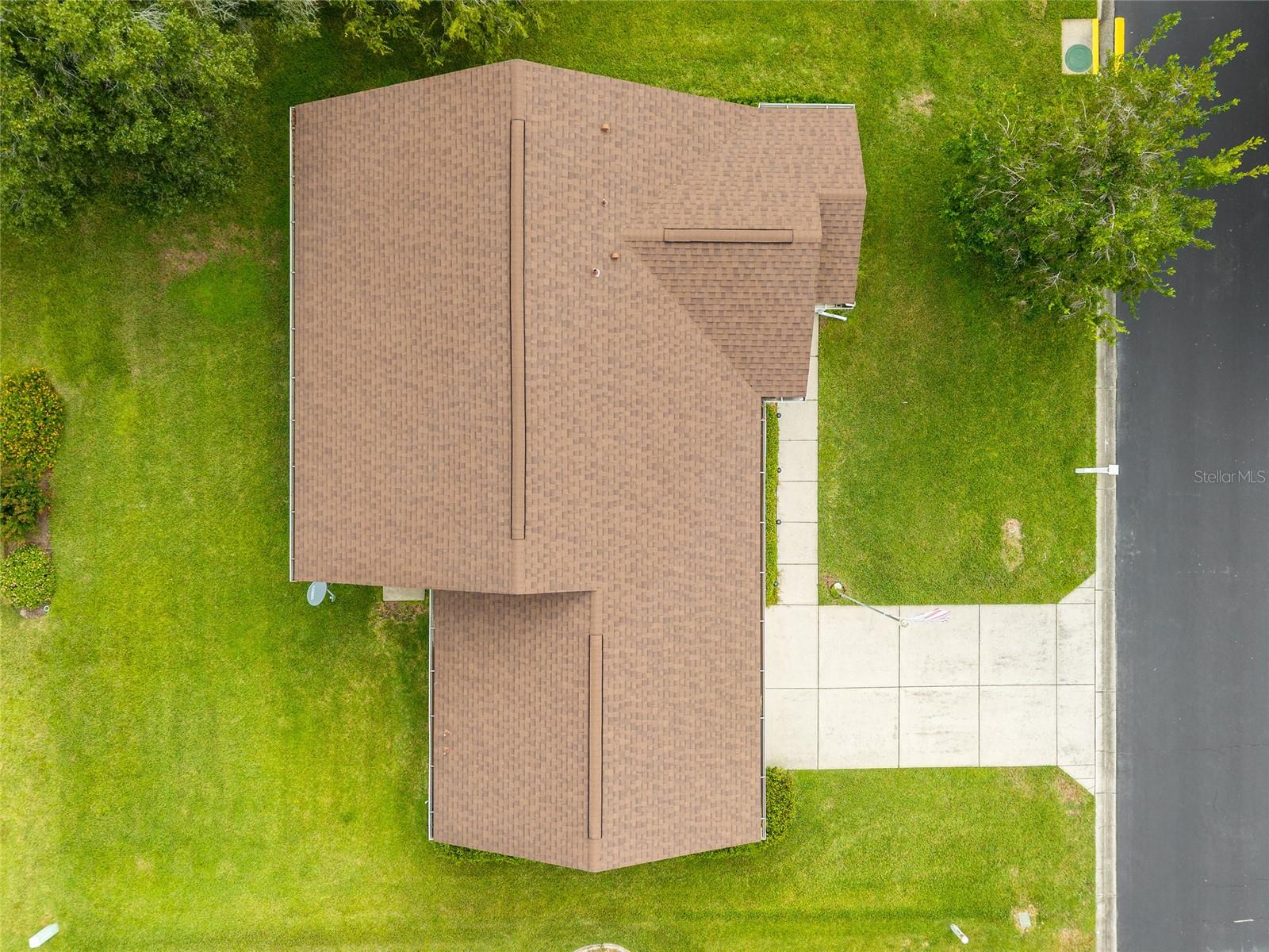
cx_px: 634
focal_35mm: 24
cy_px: 476
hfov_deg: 71.6
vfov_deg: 56.8
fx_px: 880
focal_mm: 8.67
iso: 100
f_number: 1.8
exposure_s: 1/800
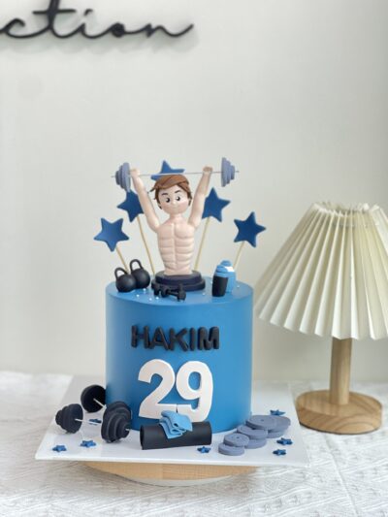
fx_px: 956
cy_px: 258
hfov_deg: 22.9
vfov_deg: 30.3
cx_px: 194
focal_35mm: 64
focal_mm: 7.5
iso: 250
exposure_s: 1/100
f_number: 2.2
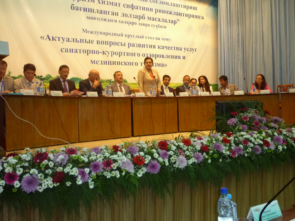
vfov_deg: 42.9
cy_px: 110
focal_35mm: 33
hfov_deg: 55.4
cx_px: 148
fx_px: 281
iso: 400
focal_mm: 5.5
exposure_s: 1/30
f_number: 2.8
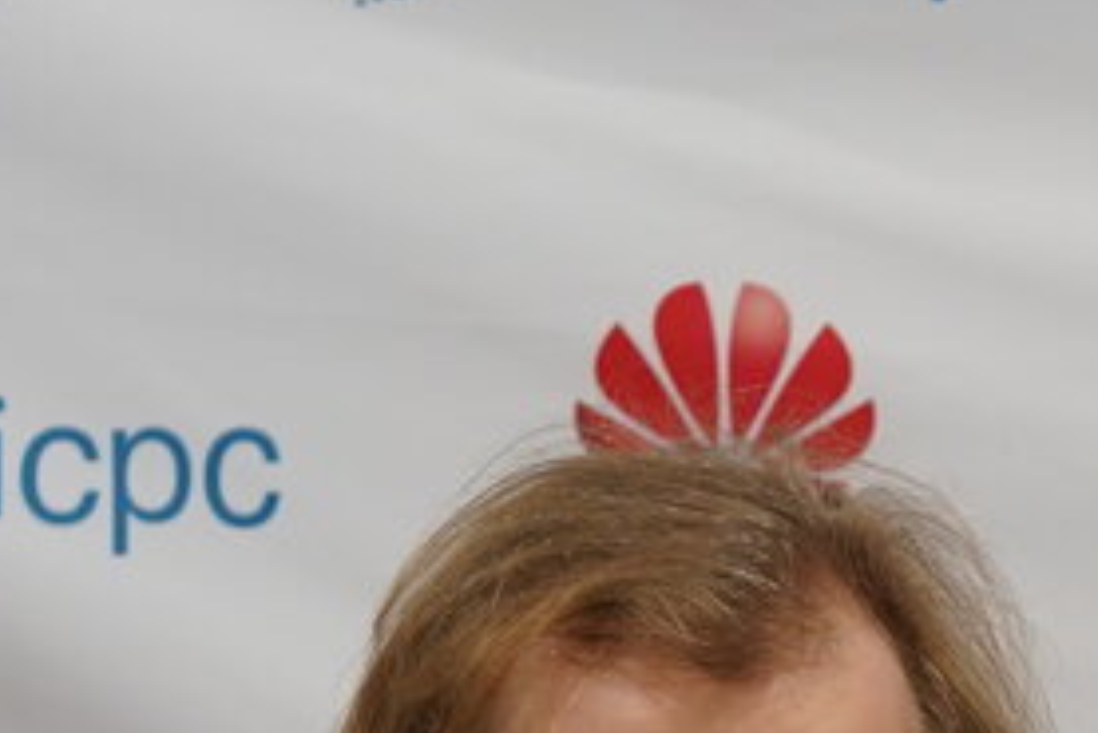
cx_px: 1954
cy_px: 2120
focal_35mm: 292
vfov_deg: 4.5
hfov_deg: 6.9
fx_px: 8910
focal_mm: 50
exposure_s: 1/50
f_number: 2.8
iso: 640
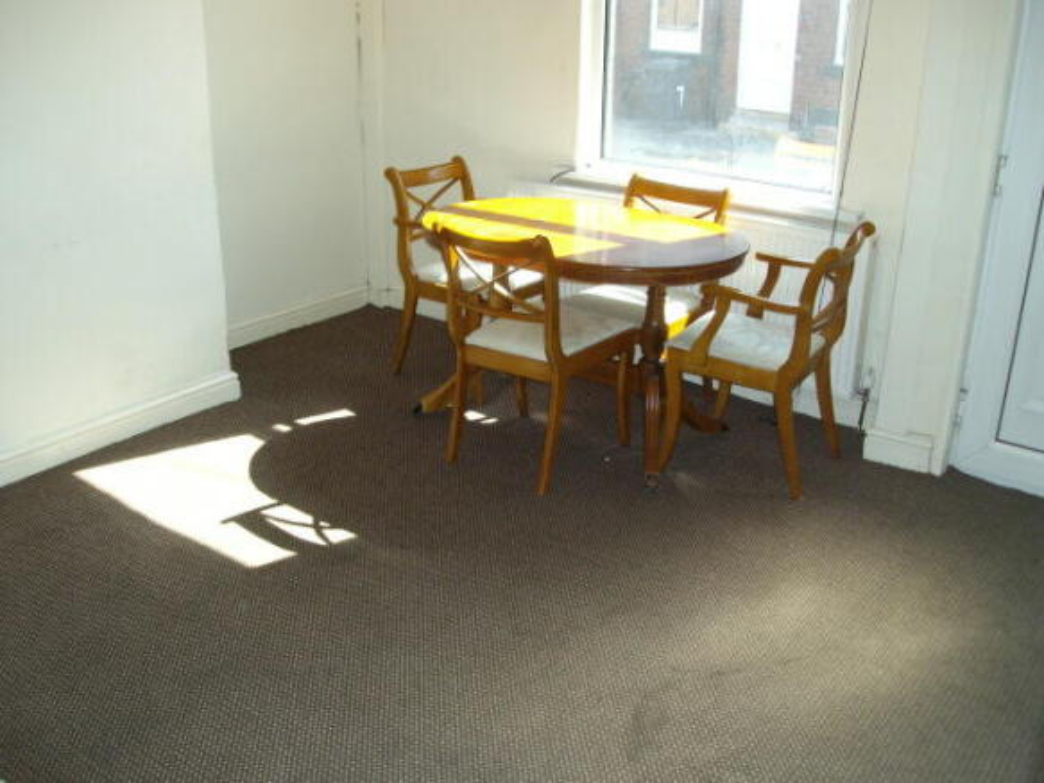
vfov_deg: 39.6
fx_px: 1086
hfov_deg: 51.4
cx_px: 522
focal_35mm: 36
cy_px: 392
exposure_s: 1/160
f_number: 2.7
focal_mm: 6
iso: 160
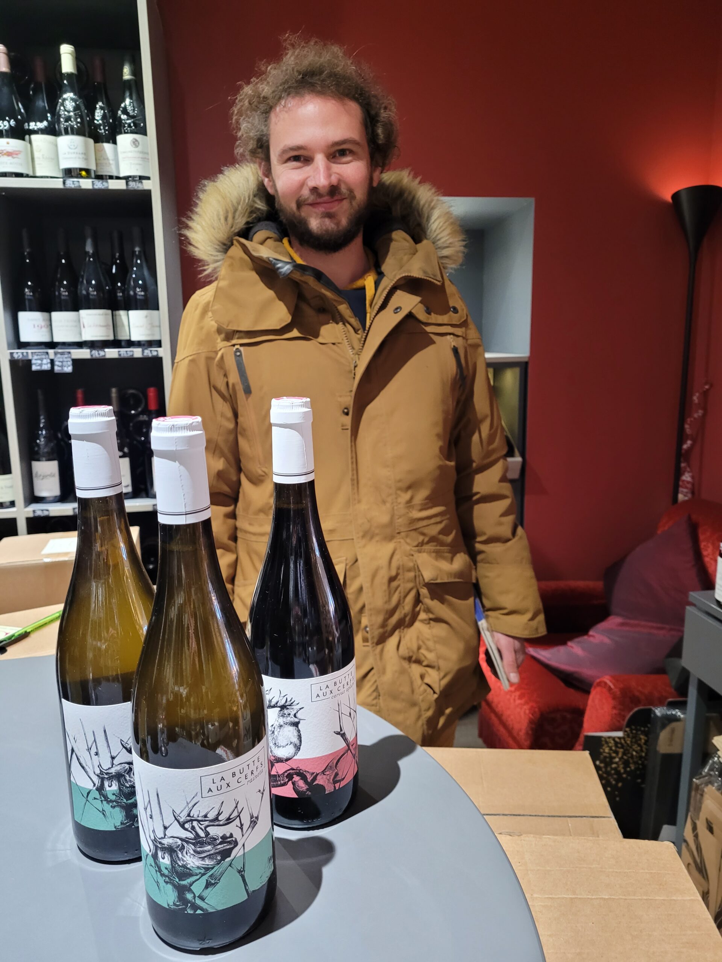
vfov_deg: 67.3
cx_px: 361
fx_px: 723
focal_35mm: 26
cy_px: 481
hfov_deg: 53.1
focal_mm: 5.4
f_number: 1.8
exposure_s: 1/25
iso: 640
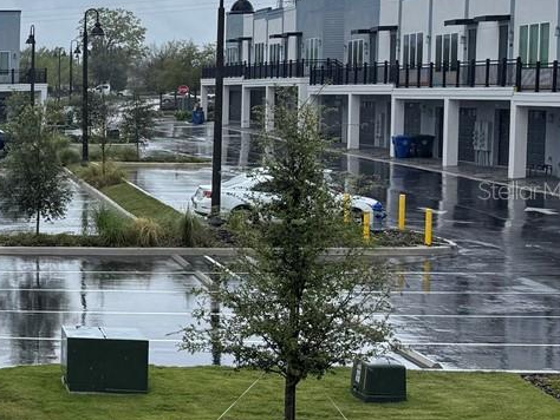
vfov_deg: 18.2
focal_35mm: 81
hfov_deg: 19.8
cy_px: 190
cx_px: -356
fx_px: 1311
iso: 80
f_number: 1.78
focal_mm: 6.76
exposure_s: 1/3247
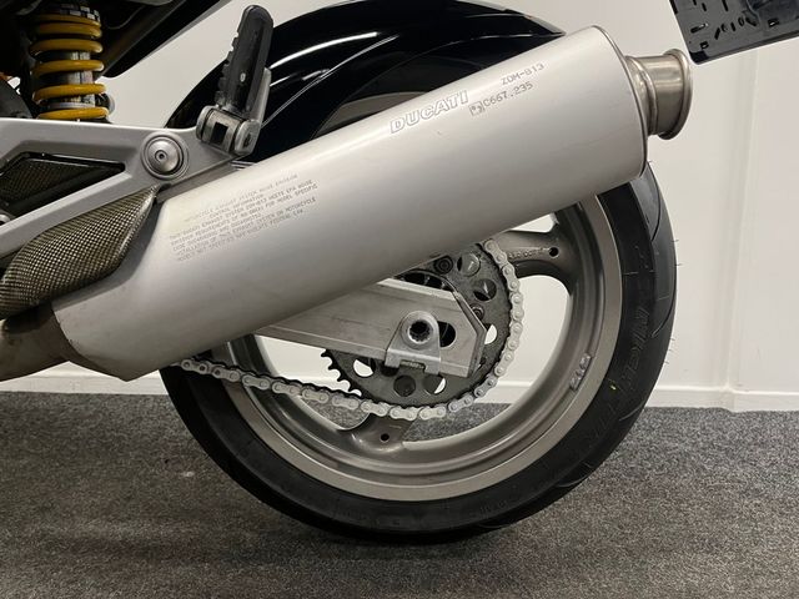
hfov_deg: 67.3
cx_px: 400
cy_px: 300
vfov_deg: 53.1
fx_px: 600
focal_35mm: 26
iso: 160
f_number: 1.6
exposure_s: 1/50
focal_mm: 5.1
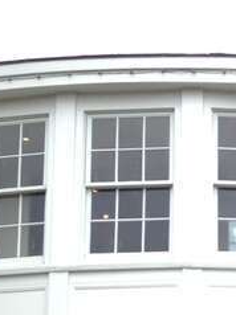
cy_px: 413
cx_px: 316
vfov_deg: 16.7
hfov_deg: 12.8
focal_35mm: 111
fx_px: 1011
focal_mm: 4.12
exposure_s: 1/452
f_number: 2.4
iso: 50
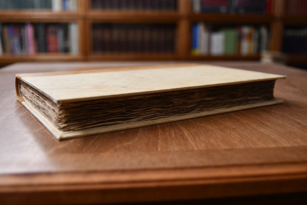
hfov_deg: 49.6
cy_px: 102
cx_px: 154
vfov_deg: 34.2
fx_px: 333
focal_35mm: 39
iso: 1600
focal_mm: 26
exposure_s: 1/125
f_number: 4
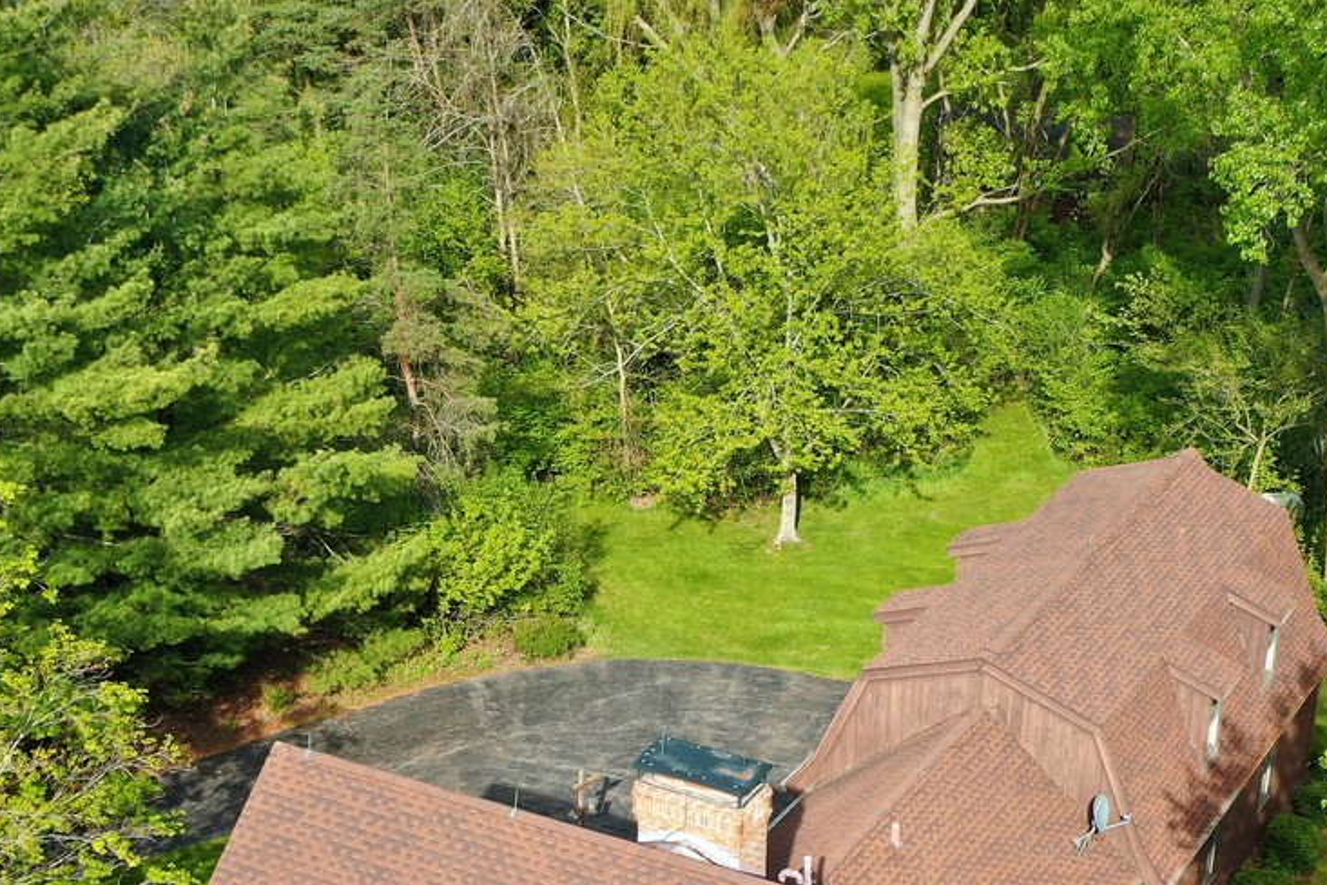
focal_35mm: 62
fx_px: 2285
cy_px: 936
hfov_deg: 32.4
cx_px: 689
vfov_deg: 21.0
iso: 100
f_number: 2.8
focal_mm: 10.26
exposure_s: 1/100
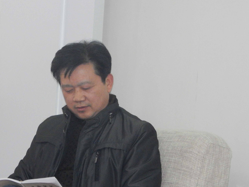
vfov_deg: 5.7
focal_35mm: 261
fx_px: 1877
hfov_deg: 7.6
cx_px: 79
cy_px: 127
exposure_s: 1/30
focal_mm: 32.8
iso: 900
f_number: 5.3
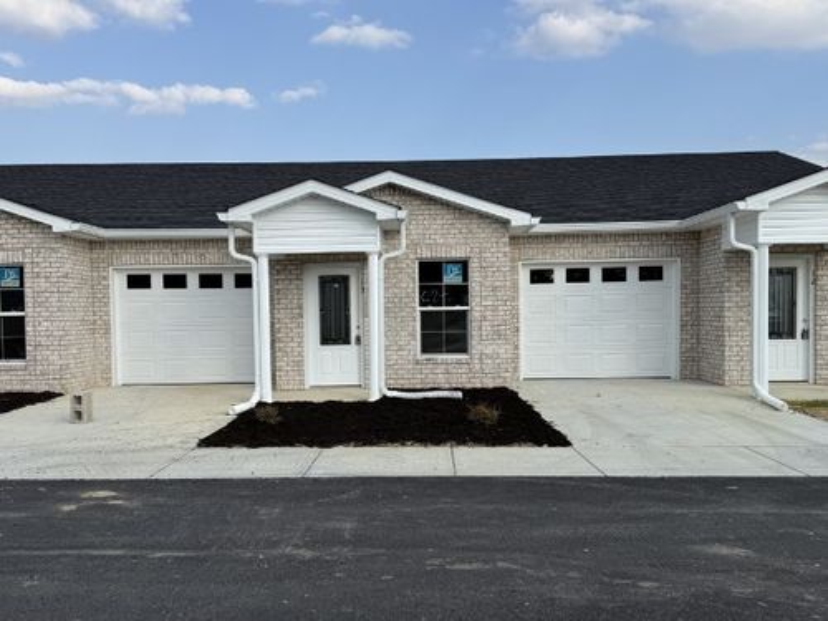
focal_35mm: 24
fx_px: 574
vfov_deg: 56.8
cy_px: 310
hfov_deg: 71.6
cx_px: 414
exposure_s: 1/3759
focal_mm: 6.76
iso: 80
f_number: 1.78
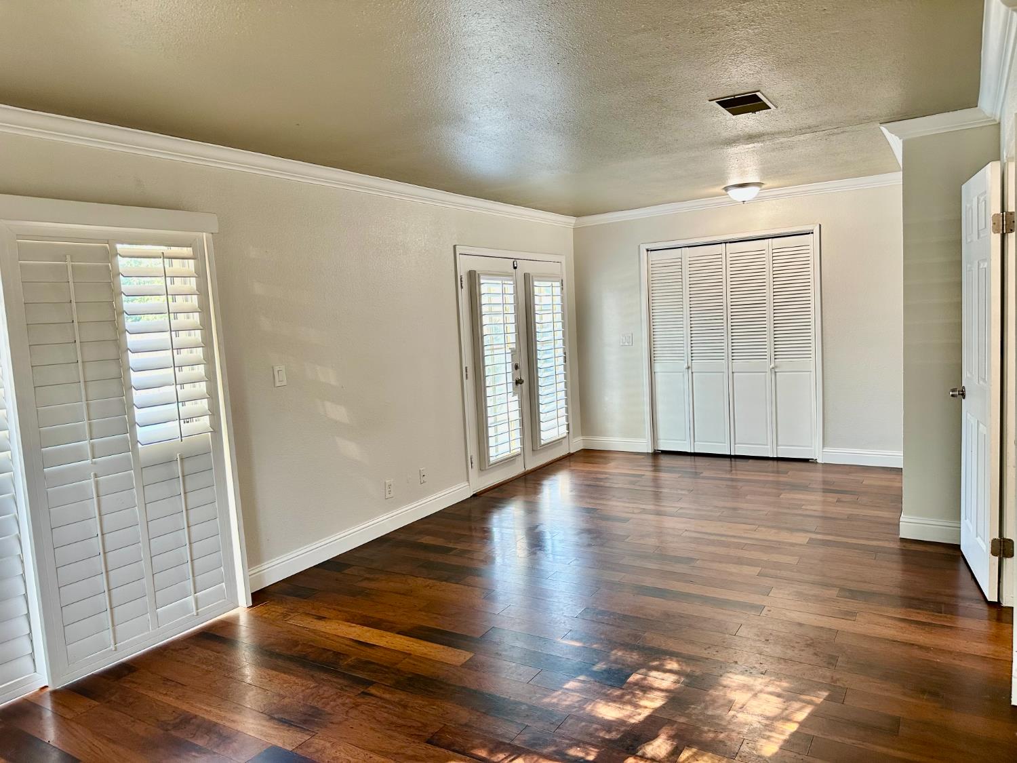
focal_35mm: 24
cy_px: 382
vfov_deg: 56.8
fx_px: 705
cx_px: 508
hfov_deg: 71.6
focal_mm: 6.86
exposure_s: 1/60
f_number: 1.78
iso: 160
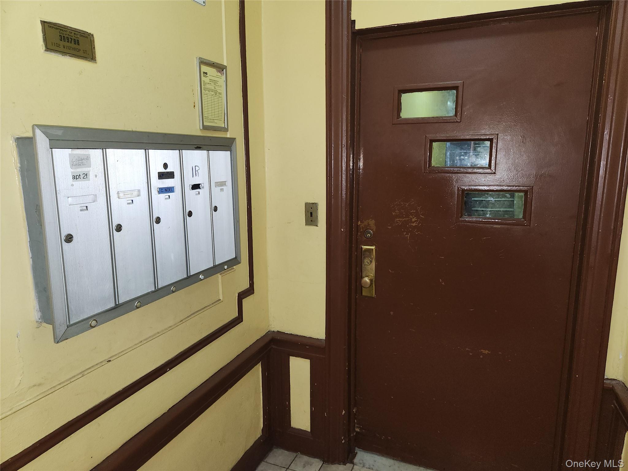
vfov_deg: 58.9
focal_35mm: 23
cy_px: 236
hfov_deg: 73.9
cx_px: 314
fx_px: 417
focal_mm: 5.4
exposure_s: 1/24
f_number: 1.8
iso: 100
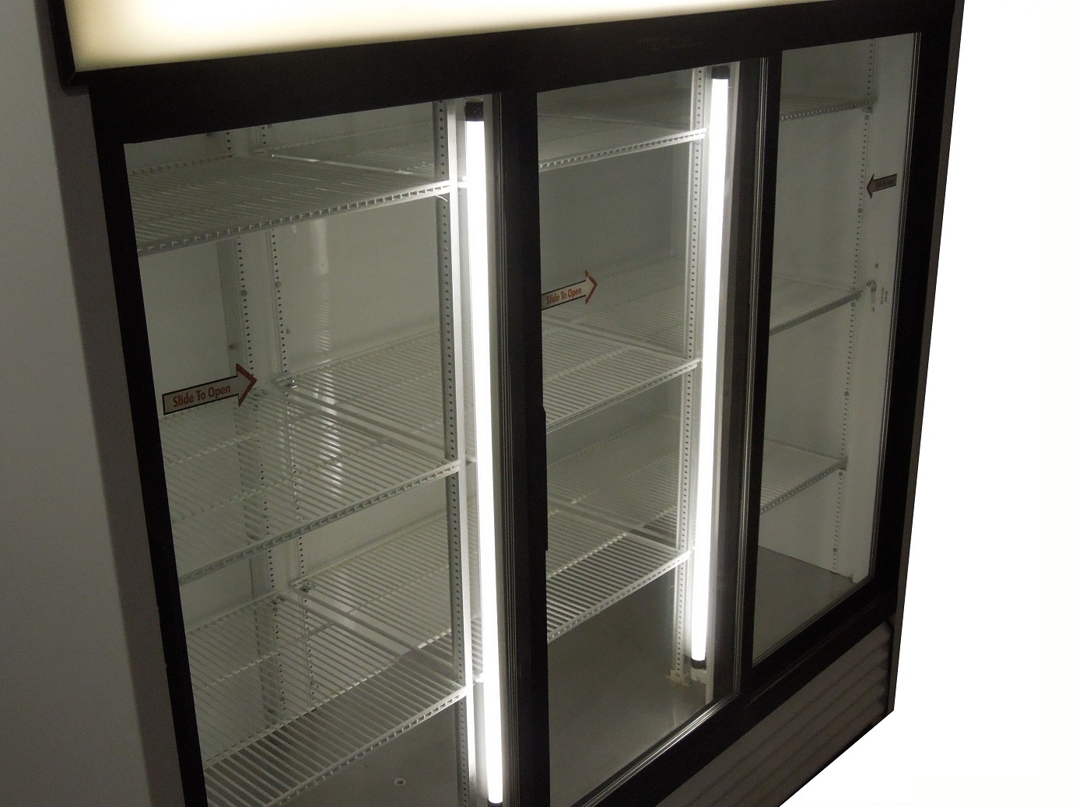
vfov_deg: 36.8
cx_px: 538
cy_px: 404
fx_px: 1212
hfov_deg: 47.9
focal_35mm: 39
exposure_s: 1/160
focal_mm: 7
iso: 720
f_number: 3.8
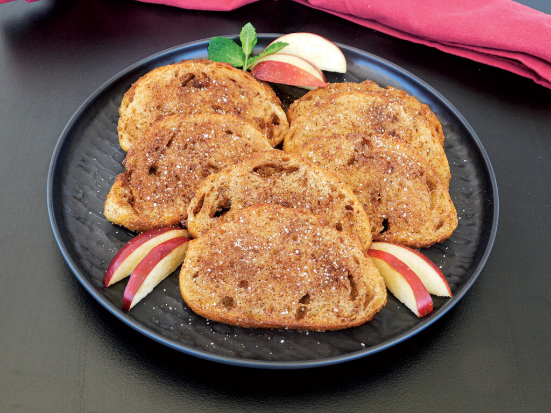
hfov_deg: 42.1
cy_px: 206
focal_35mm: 45
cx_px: 276
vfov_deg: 32.2
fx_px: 716
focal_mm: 8
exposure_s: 1/100
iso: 125
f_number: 3.7
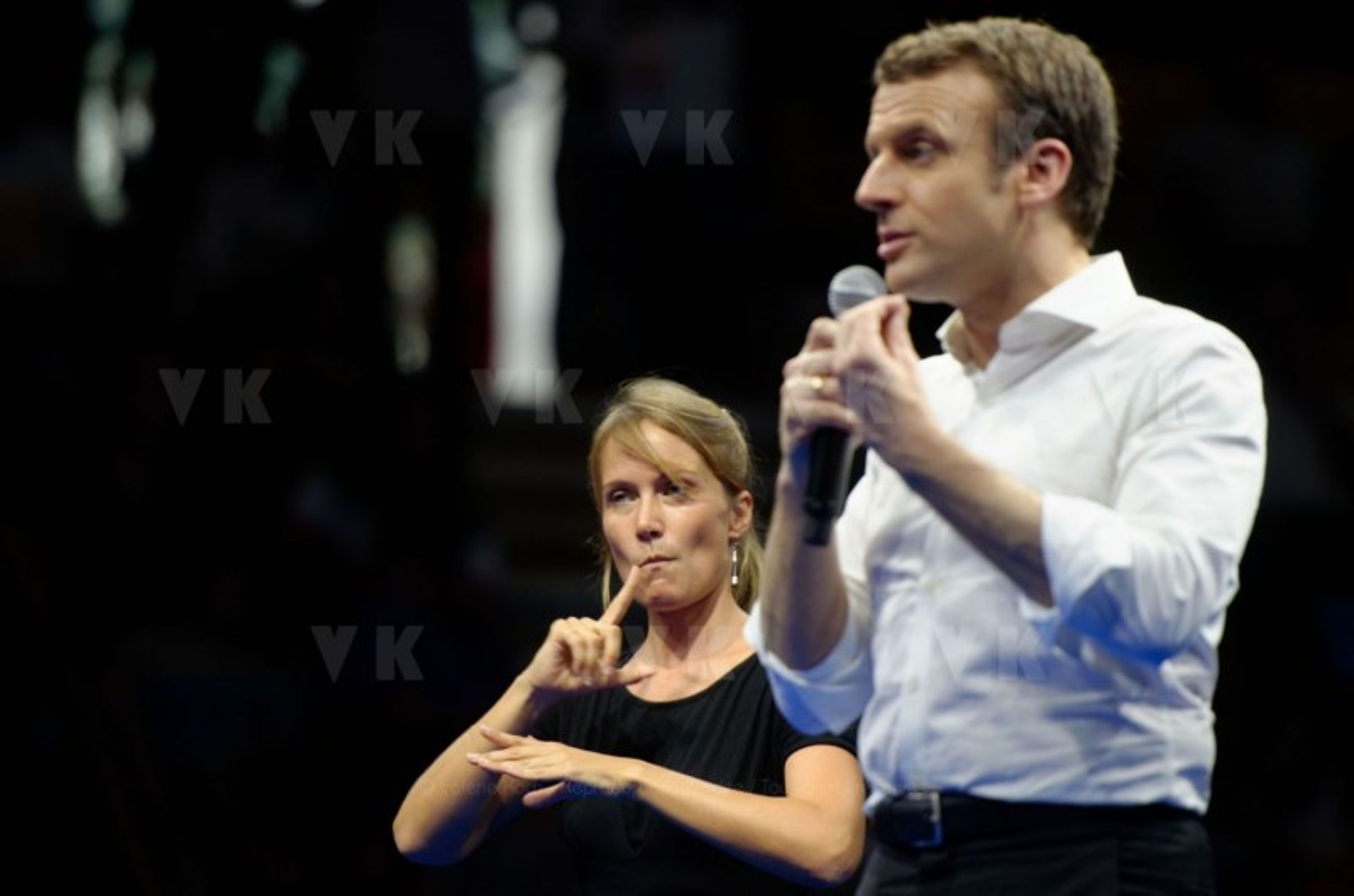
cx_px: 677
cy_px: 448
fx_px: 11261
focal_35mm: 300
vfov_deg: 4.6
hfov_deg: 6.9
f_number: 2.8
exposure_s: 1/200
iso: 1000
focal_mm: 200
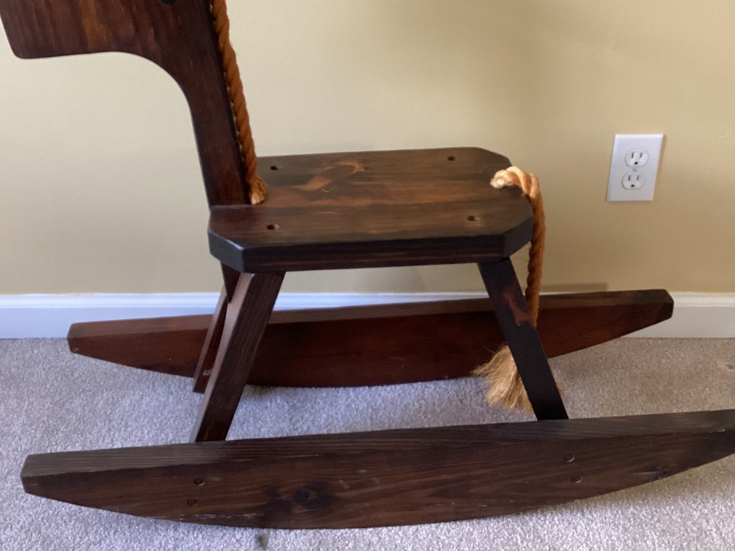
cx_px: 349
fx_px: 871
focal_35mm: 41
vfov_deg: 34.9
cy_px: 199
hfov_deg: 45.8
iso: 200
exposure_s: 1/60
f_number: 2.4
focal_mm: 3.3
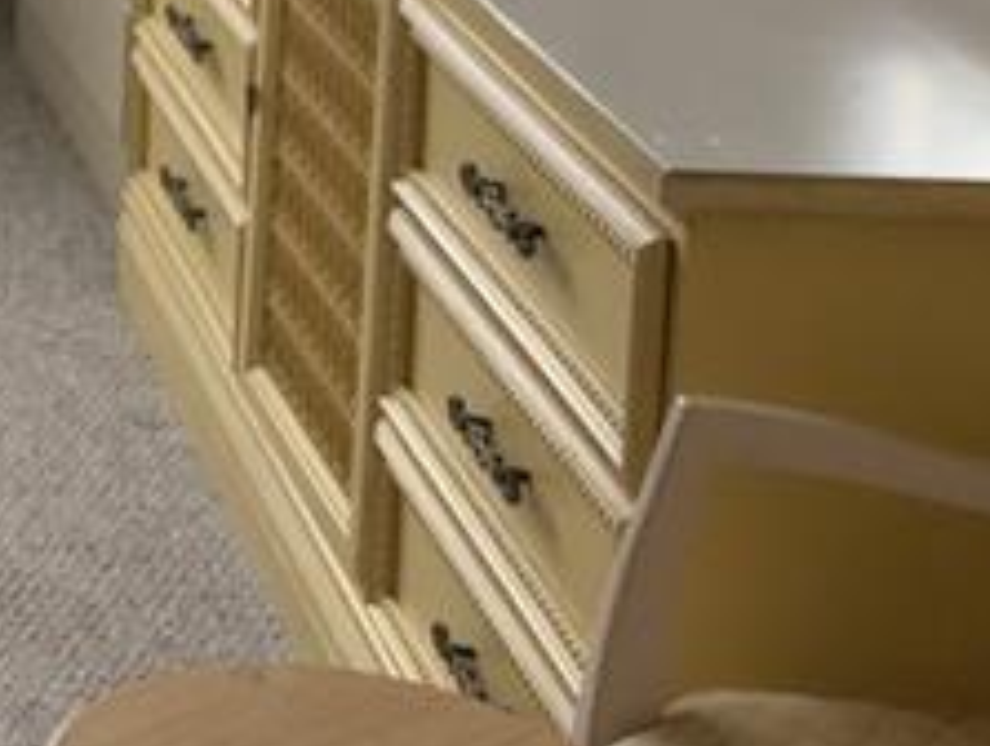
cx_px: -666
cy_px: -444
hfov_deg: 15.7
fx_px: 3180
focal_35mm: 111
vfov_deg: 12.6
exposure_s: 1/120
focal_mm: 3.3
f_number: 2.4
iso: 50
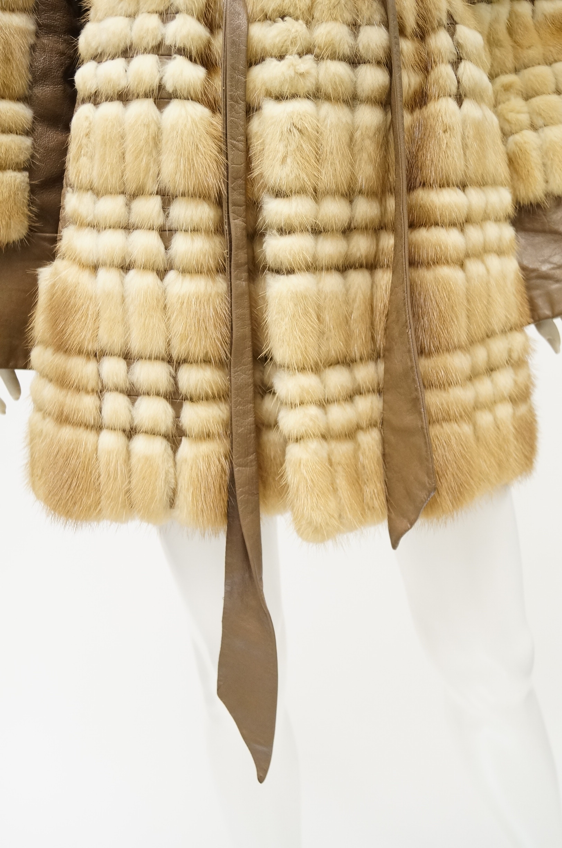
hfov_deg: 36.8
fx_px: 846
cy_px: 424
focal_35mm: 36
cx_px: 281
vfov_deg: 53.2
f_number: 4
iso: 1250
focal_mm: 24
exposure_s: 1/60
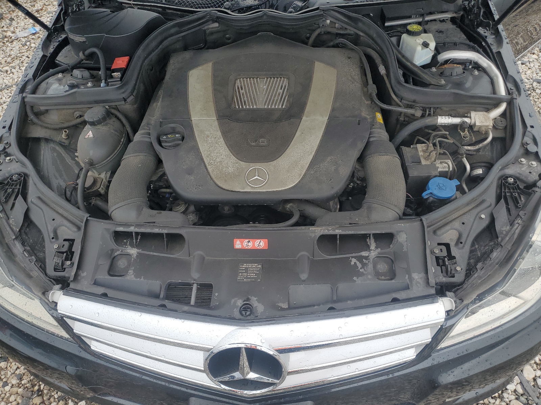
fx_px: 406
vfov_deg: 53.1
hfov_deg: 67.3
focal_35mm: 26
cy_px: 202
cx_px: 270
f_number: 1.5
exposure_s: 1/625
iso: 50
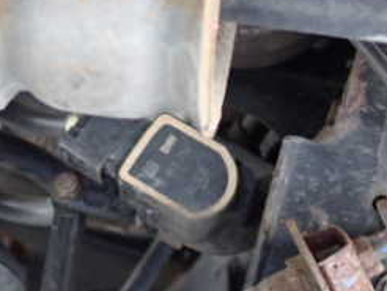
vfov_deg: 14.8
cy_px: 132
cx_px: 39
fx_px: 1119
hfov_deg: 19.3
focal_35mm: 100
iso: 800
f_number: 2.8
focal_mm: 7.31
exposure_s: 1/25
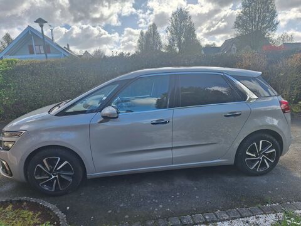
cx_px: 150
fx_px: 200
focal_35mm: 23
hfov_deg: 73.9
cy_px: 113
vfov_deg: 58.9
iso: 40
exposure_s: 1/886
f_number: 1.8
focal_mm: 5.54
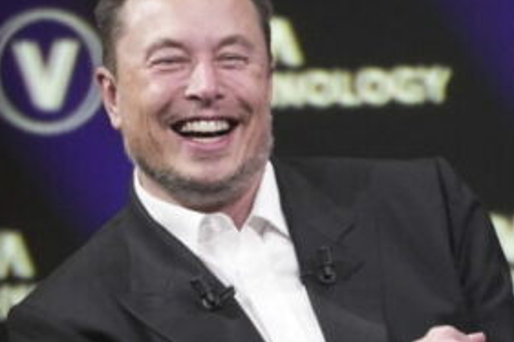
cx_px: 271
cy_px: 174
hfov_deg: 1.4
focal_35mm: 1488
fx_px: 21232
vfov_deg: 0.9
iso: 6400
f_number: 5.6
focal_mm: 400
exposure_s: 1/250
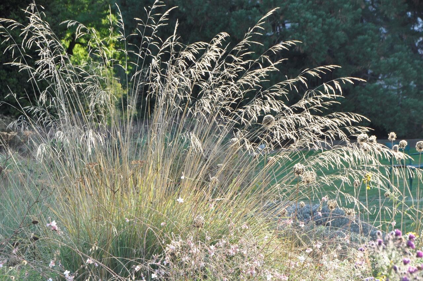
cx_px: 212
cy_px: 140
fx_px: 1584
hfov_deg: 15.2
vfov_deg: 10.1
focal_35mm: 135
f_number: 13
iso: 500
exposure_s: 1/80
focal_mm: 90
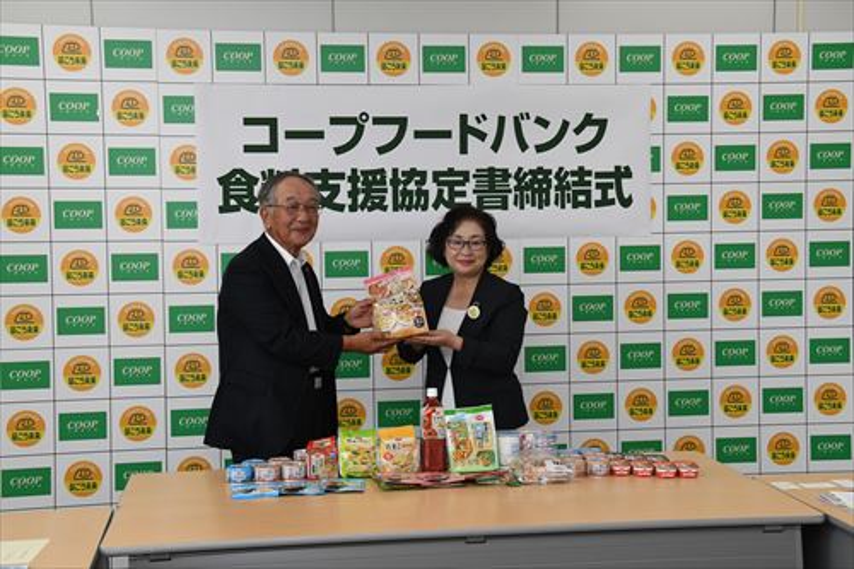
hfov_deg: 37.9
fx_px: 1245
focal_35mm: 52
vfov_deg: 25.7
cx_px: 427
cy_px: 284
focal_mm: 35
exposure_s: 1/250
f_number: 6.3
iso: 1600
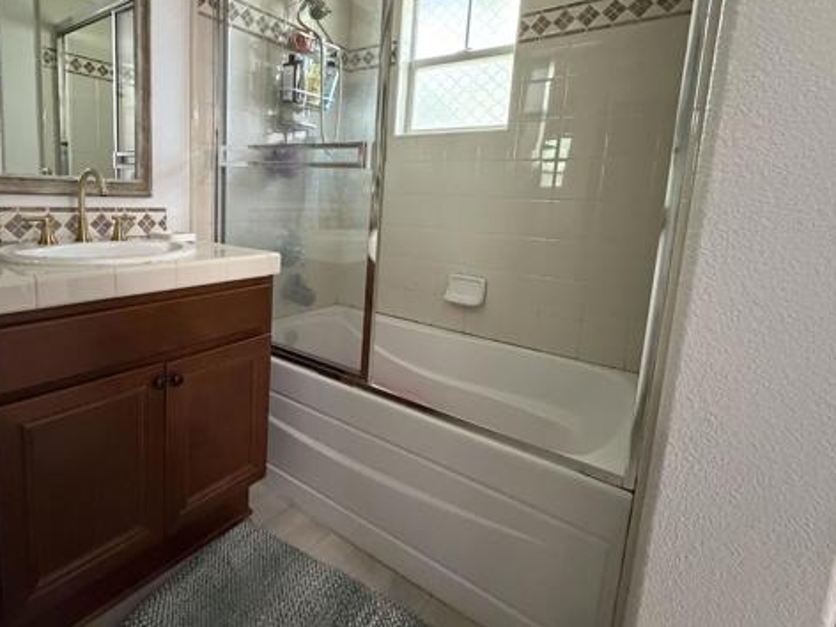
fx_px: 459
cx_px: 319
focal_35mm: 19
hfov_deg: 83.2
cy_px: 260
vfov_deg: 68.2
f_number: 2.2
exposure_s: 1/60
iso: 1000
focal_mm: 2.22
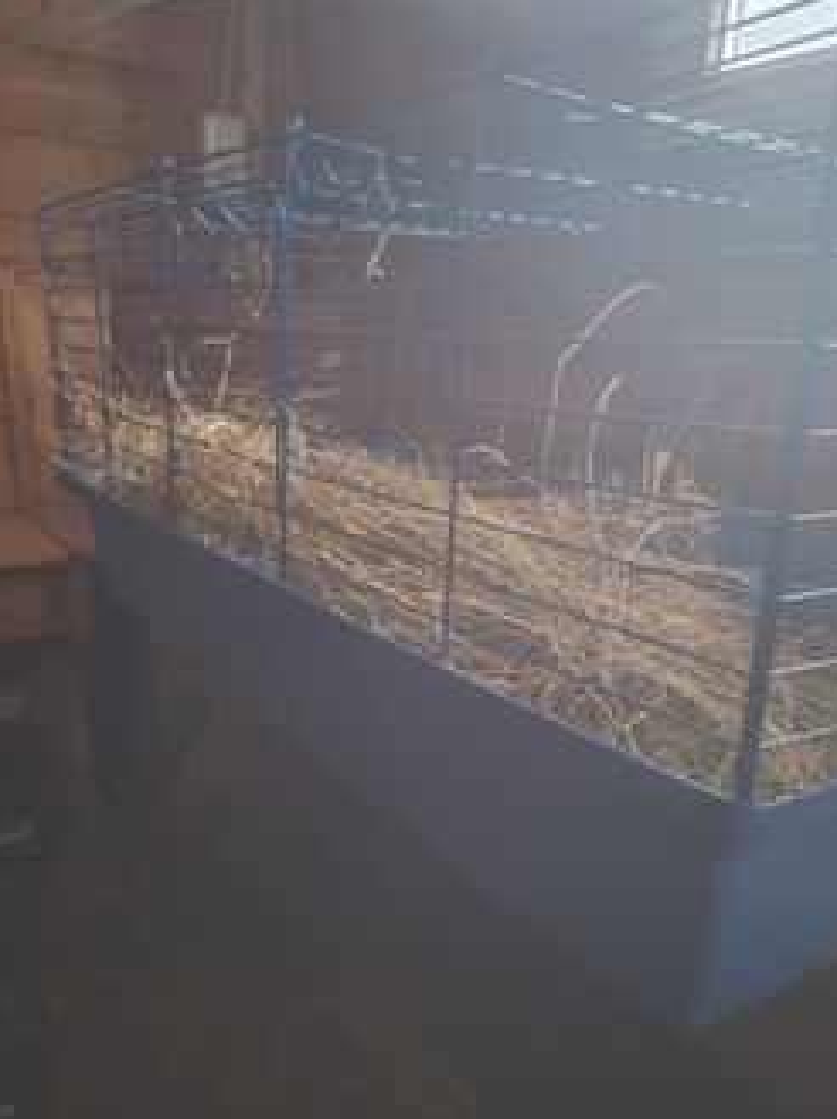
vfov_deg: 63.4
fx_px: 904
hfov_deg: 49.6
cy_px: 616
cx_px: 442
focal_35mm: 28
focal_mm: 5.54
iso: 320
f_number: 1.8
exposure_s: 1/20
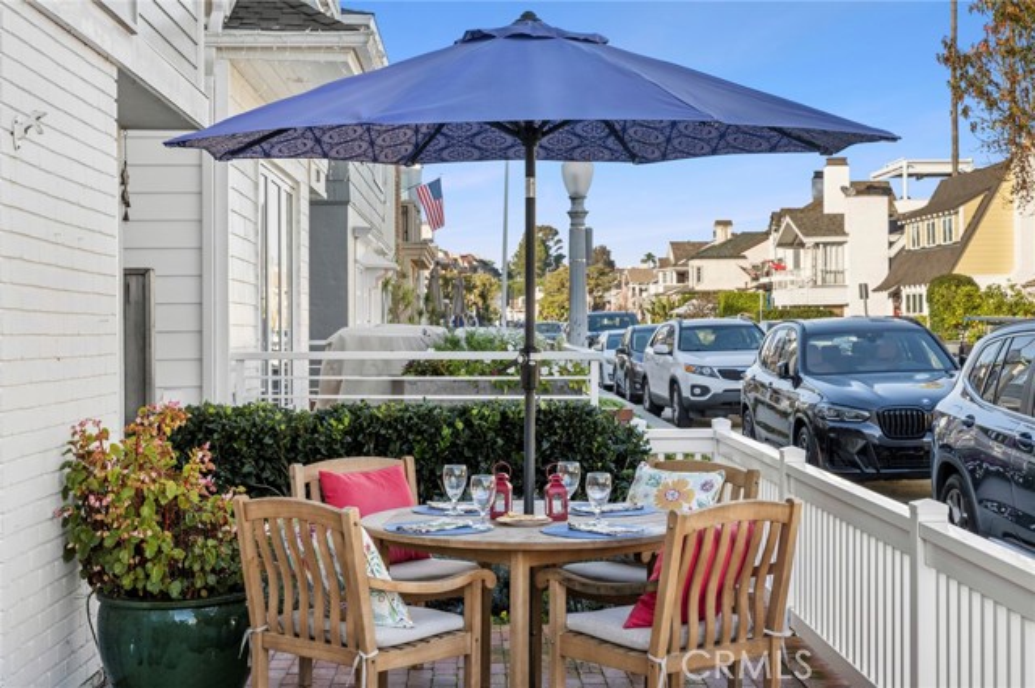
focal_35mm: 55
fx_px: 1579
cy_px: 344
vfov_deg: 24.6
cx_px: 518
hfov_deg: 36.3
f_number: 9
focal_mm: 55
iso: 200
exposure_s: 1/50
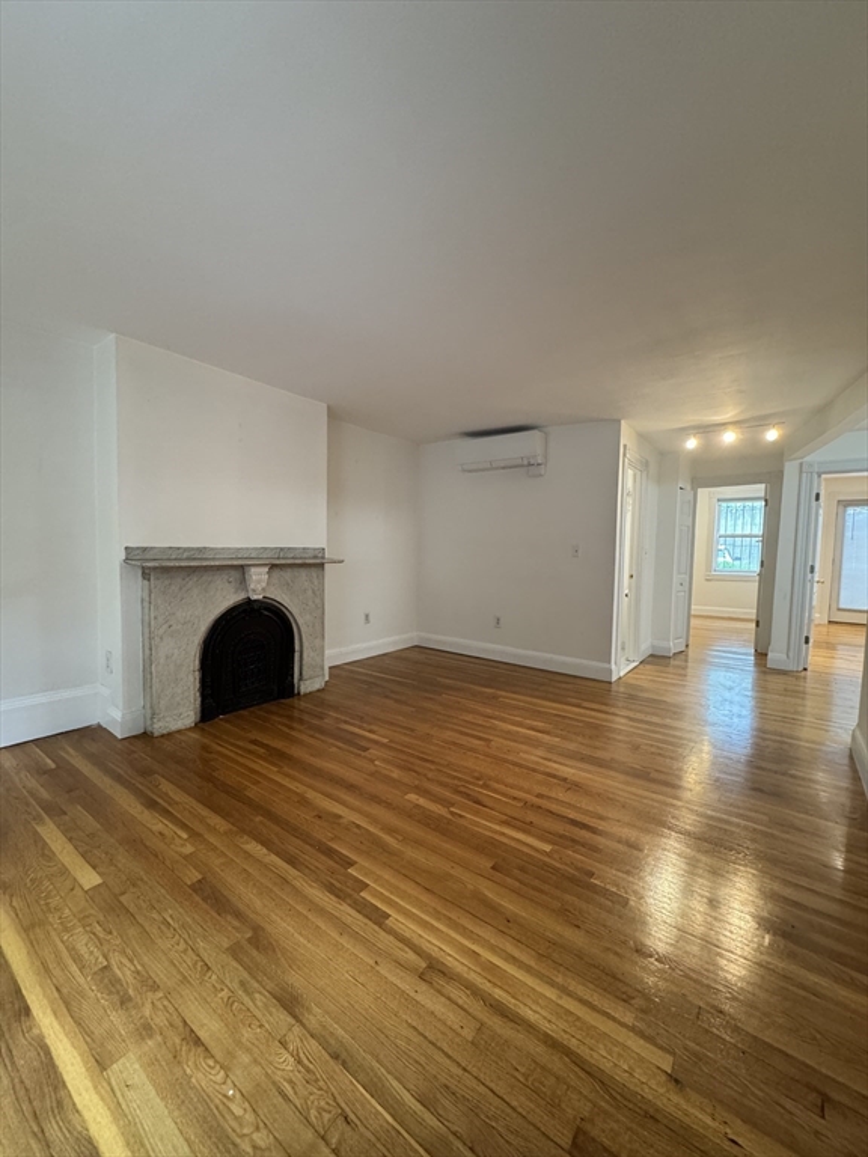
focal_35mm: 14
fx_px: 468
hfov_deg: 85.7
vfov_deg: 102.1
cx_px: 434
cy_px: 578
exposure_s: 1/60
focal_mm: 2.22
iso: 400
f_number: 2.2
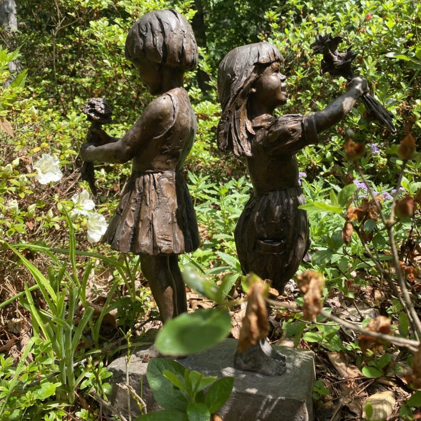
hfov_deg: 52.5
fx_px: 427
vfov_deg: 52.4
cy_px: 185
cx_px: 209
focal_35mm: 31
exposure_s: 1/799
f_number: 1.8
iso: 32
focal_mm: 4.25
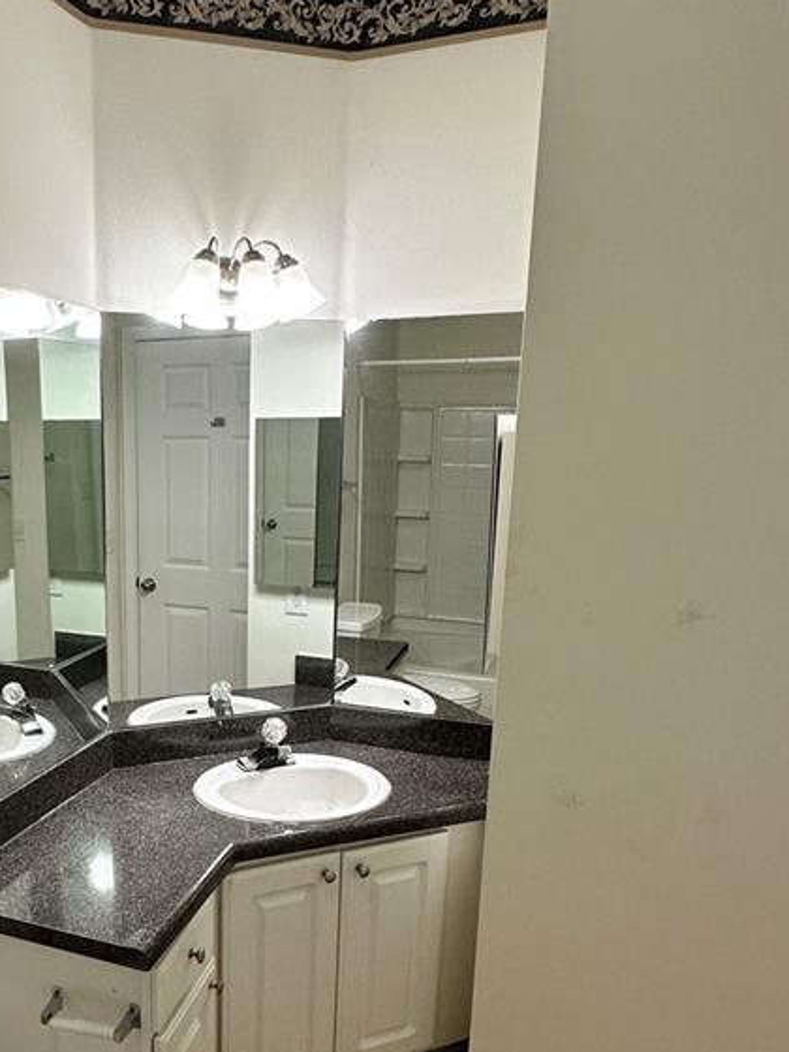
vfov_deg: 59.5
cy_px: 629
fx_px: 912
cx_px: 178
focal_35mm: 30
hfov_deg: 44.9
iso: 160
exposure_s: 1/120
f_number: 2.2
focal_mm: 2.22
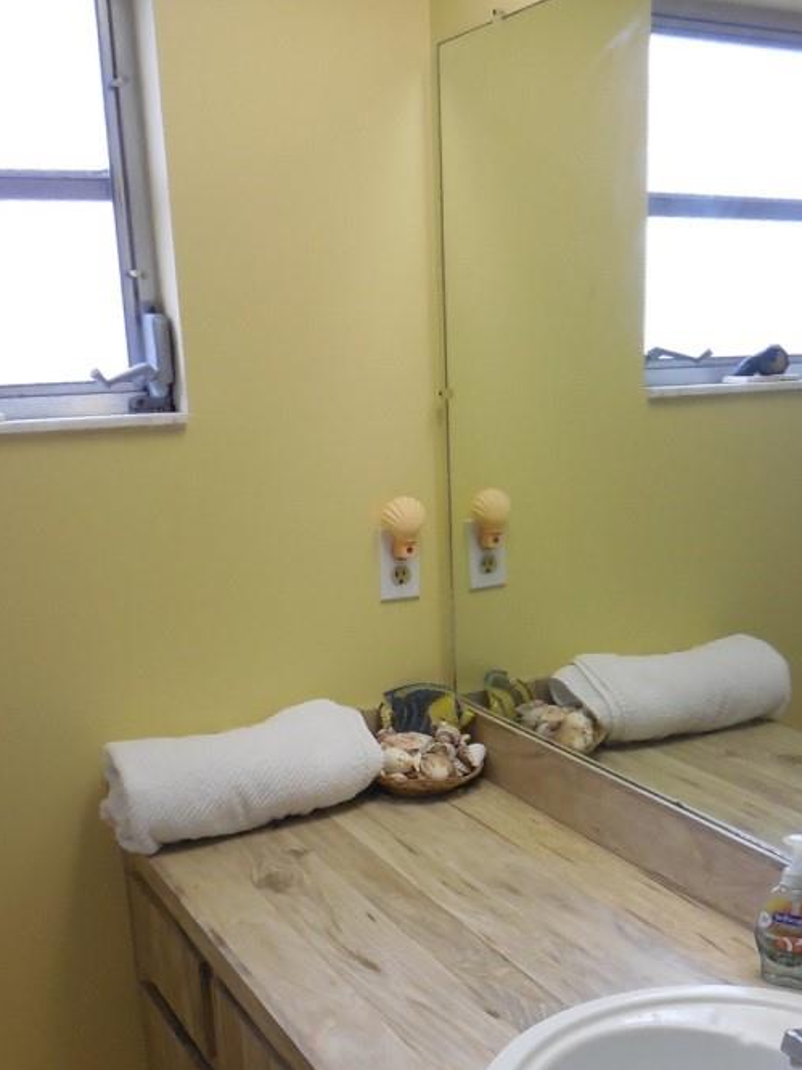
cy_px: 742
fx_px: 1236
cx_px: 484
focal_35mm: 40
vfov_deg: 45.8
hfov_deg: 35.8
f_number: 3.5
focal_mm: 4.6
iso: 280
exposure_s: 1/30
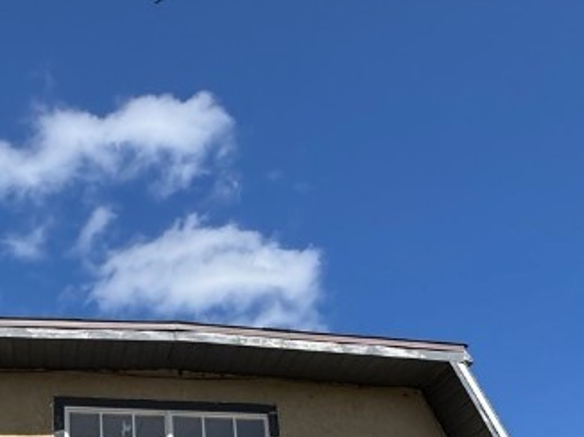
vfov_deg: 27.8
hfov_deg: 41.1
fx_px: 742
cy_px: 553
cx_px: 115
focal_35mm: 44
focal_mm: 2.22
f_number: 2.2
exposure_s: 1/3906
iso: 40
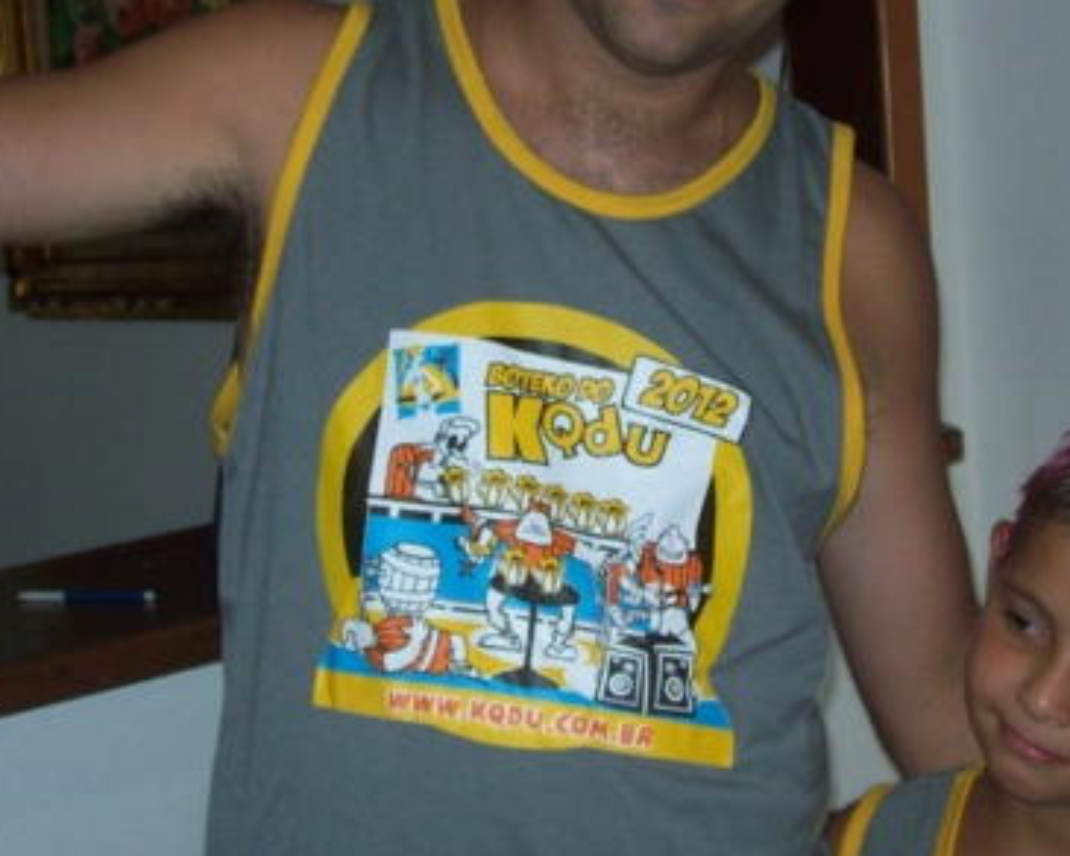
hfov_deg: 24.7
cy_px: 314
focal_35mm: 77
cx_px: 613
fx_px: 2438
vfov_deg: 19.9
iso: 80
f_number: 2.7
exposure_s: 1/64
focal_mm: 6
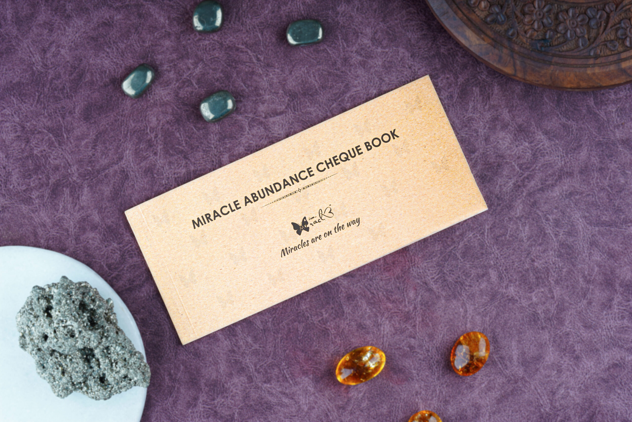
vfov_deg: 15.2
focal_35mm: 90
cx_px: 316
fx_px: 1580
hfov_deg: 22.6
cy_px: 211
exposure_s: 1/160
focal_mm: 90
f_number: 18
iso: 100
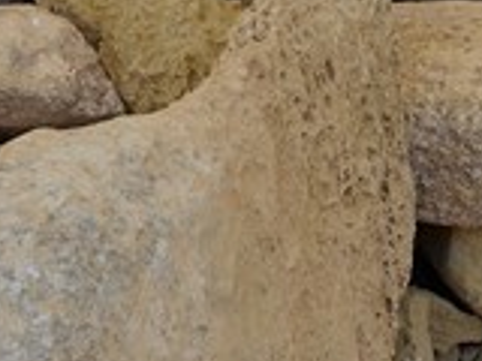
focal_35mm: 260
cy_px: 409
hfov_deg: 6.7
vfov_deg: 5.7
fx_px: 3620
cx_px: 1566
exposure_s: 1/160
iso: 100
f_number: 5.6
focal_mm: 36
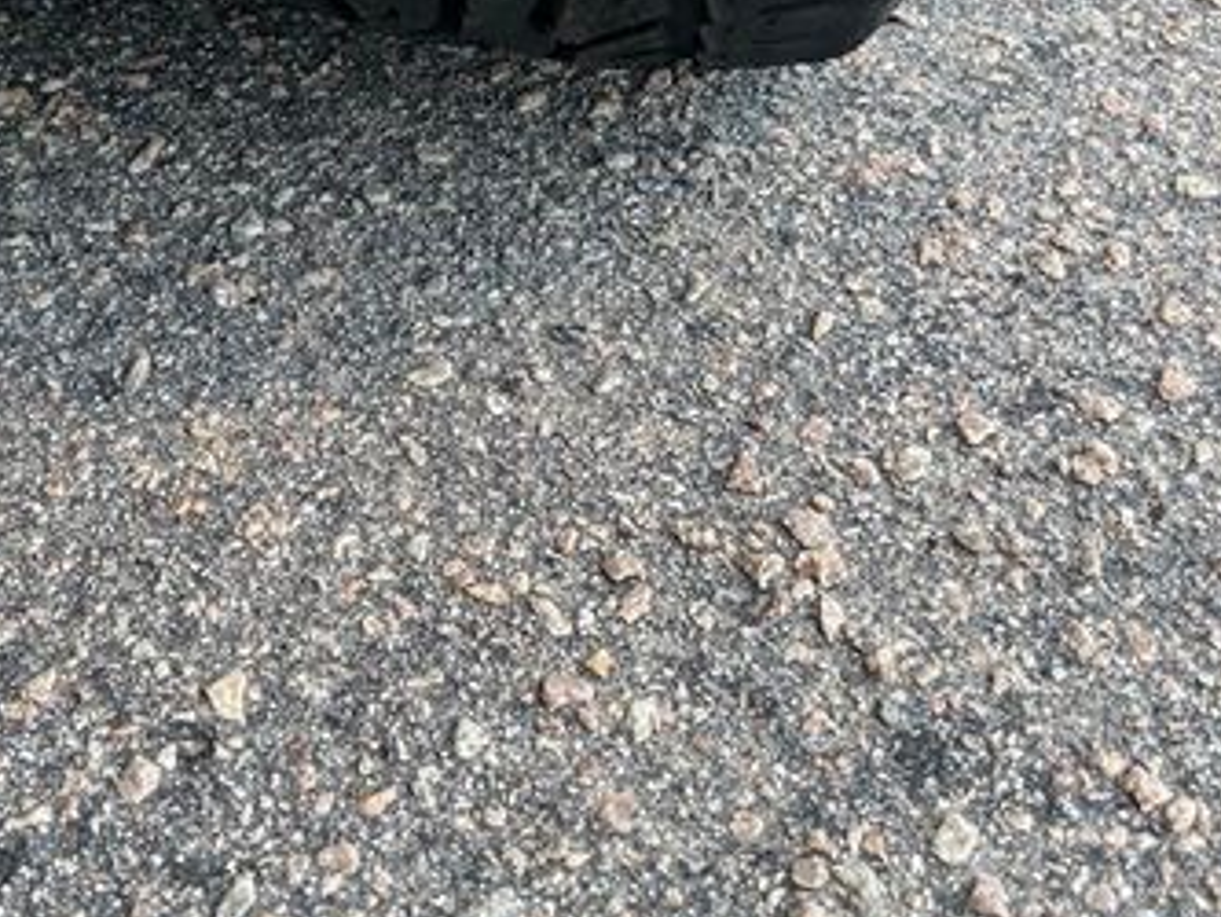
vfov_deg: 28.8
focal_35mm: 50
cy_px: 264
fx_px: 1764
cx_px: 341
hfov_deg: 37.4
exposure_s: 1/965
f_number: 1.5
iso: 50
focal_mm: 5.7
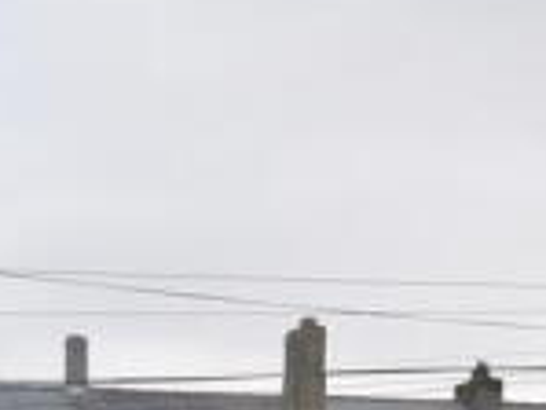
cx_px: 544
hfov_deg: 15.2
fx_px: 2005
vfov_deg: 11.1
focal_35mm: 127
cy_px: 657
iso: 400
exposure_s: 1/125
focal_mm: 20
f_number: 5.6
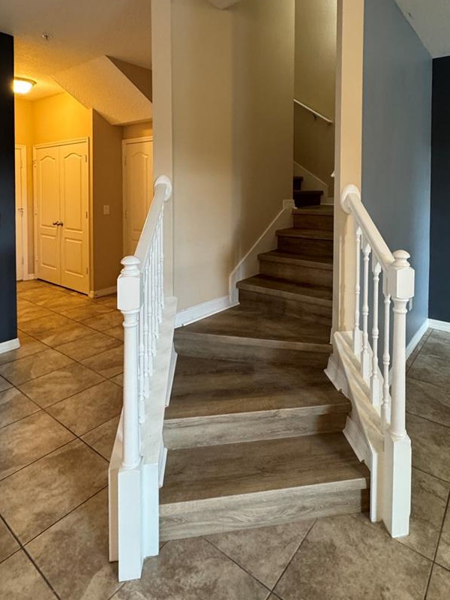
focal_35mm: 21
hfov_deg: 63.0
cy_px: 200
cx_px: 267
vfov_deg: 76.5
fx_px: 364
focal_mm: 2.22
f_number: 2.2
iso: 400
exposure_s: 1/60
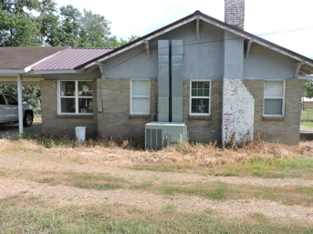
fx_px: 253
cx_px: 169
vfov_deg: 49.7
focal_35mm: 28
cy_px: 124
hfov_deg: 63.4
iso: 100
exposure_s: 1/640
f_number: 3
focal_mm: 4.3
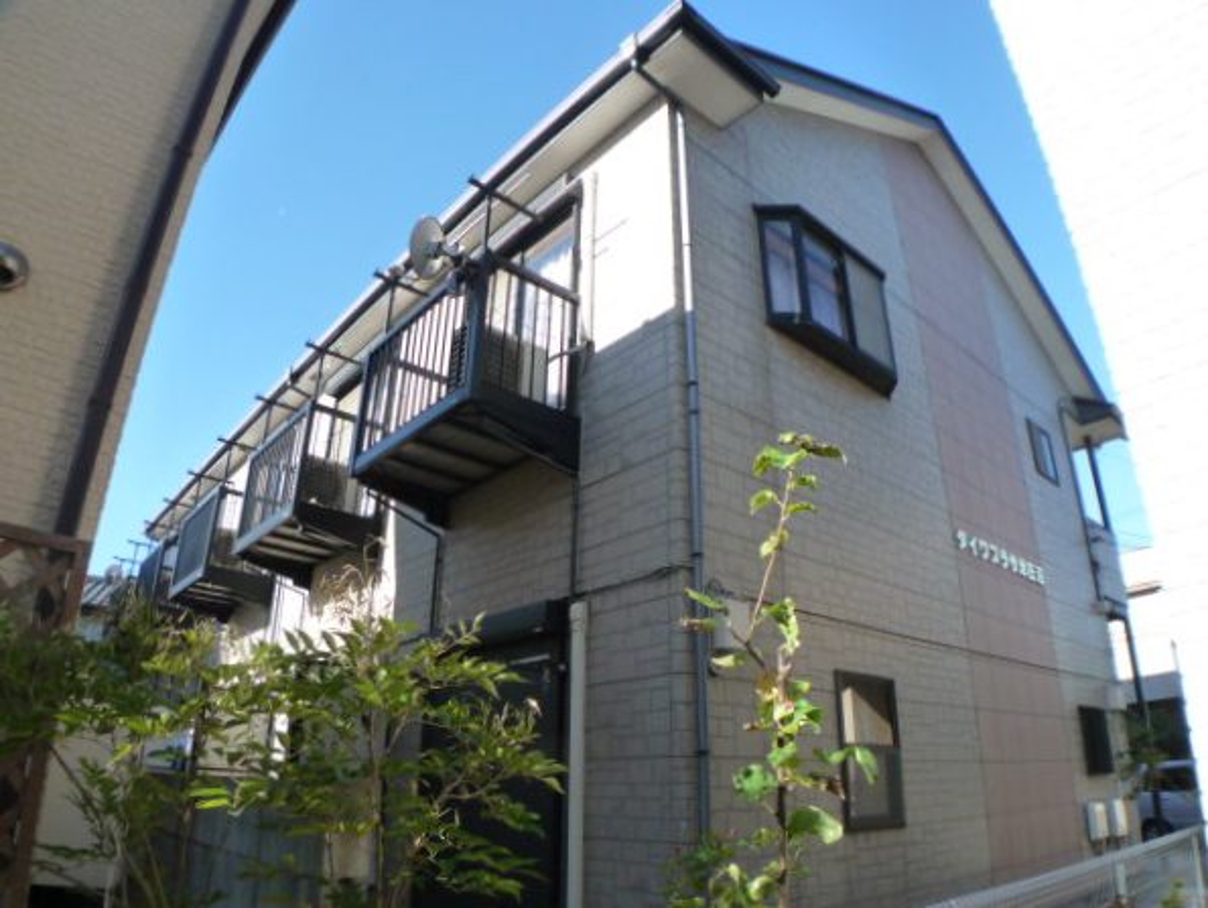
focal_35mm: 32
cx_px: 604
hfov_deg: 56.8
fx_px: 1117
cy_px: 454
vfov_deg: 44.2
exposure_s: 1/500
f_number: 3.2
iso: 160
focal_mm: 4.4
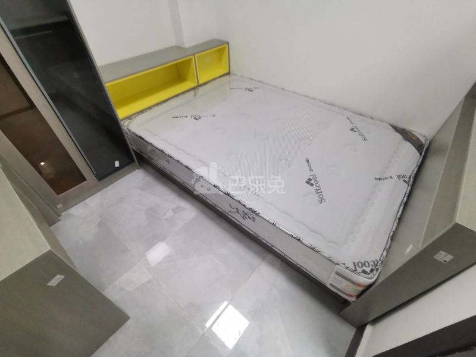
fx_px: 234
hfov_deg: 91.0
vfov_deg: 74.7
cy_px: 178
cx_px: 238
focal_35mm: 17
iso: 250
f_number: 2.2
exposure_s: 1/33.3
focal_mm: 2.23
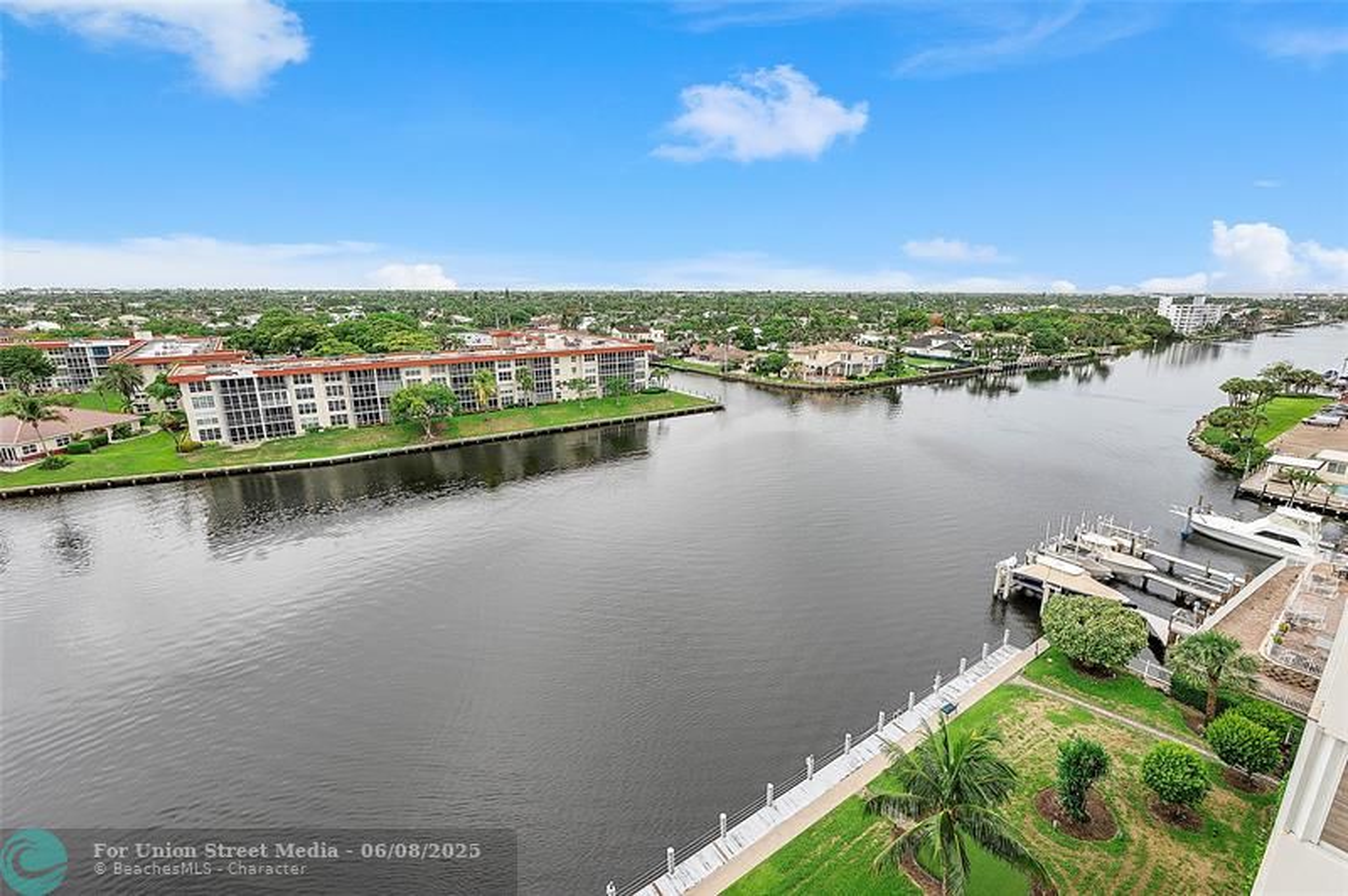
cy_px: 448
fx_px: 561
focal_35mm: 15
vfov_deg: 77.2
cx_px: 674
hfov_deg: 100.4
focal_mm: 10
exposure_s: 1/20
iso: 200
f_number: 8
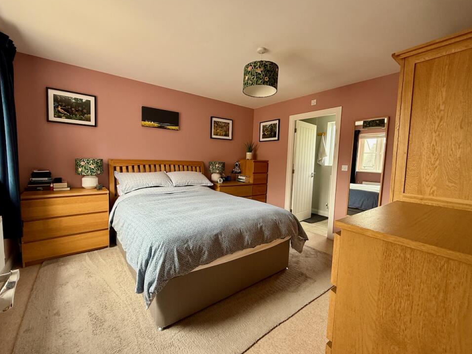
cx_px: 225
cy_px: 175
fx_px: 205
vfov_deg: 81.7
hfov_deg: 98.1
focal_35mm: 15
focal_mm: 2.22
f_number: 2.2
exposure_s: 1/99
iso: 125
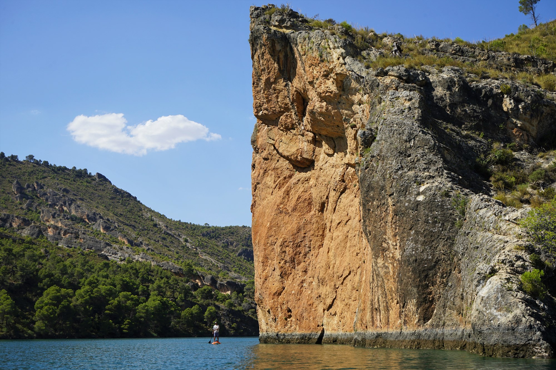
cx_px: 278
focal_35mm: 47
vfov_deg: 28.6
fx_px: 726
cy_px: 185
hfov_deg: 41.9
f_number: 11
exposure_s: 1/160
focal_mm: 47
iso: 100
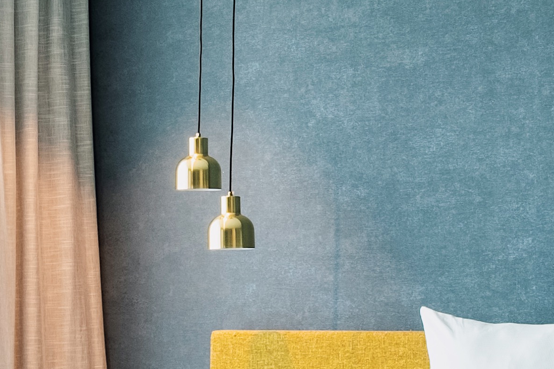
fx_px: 1770
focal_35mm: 115
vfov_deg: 11.7
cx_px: 293
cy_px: 444
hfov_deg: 17.8
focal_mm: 15
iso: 200
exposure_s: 1/2
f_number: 8
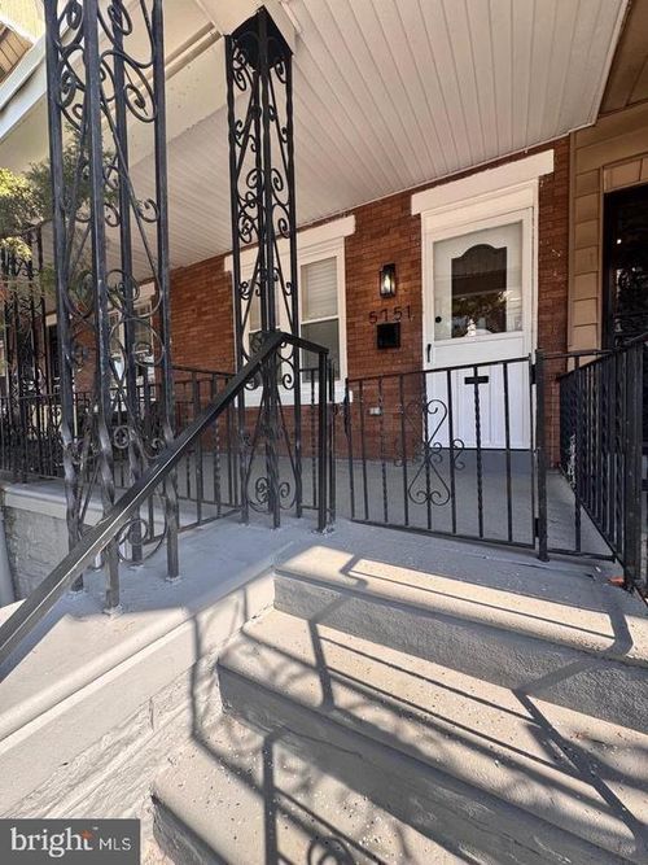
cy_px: 432
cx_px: 324
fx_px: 350
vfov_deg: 102.1
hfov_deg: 85.7
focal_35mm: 14
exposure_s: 1/228
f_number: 2.2
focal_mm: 2.22
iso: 40
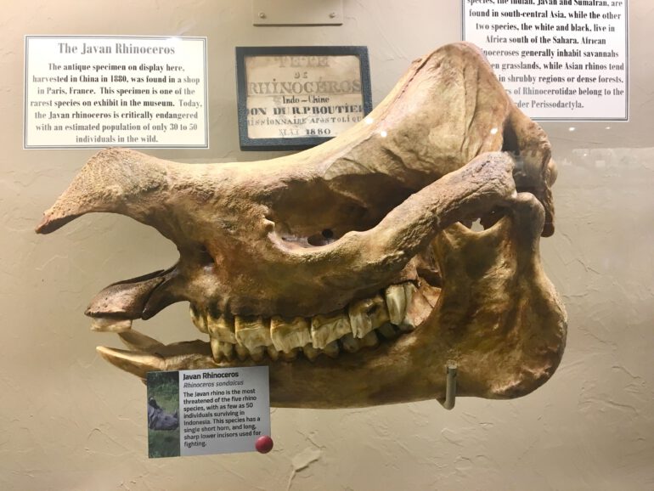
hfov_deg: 61.6
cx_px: 327
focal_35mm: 29
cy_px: 246
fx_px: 548
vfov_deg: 48.3
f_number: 2.2
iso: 64
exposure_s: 1/30
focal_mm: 4.15
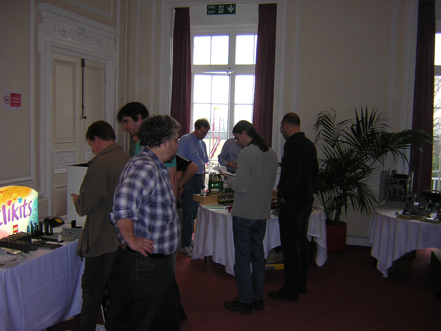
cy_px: 166
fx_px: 459
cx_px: 220
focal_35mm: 36
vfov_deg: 39.7
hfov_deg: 51.4
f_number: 2.6
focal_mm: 4.7
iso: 143
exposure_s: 1/60.1
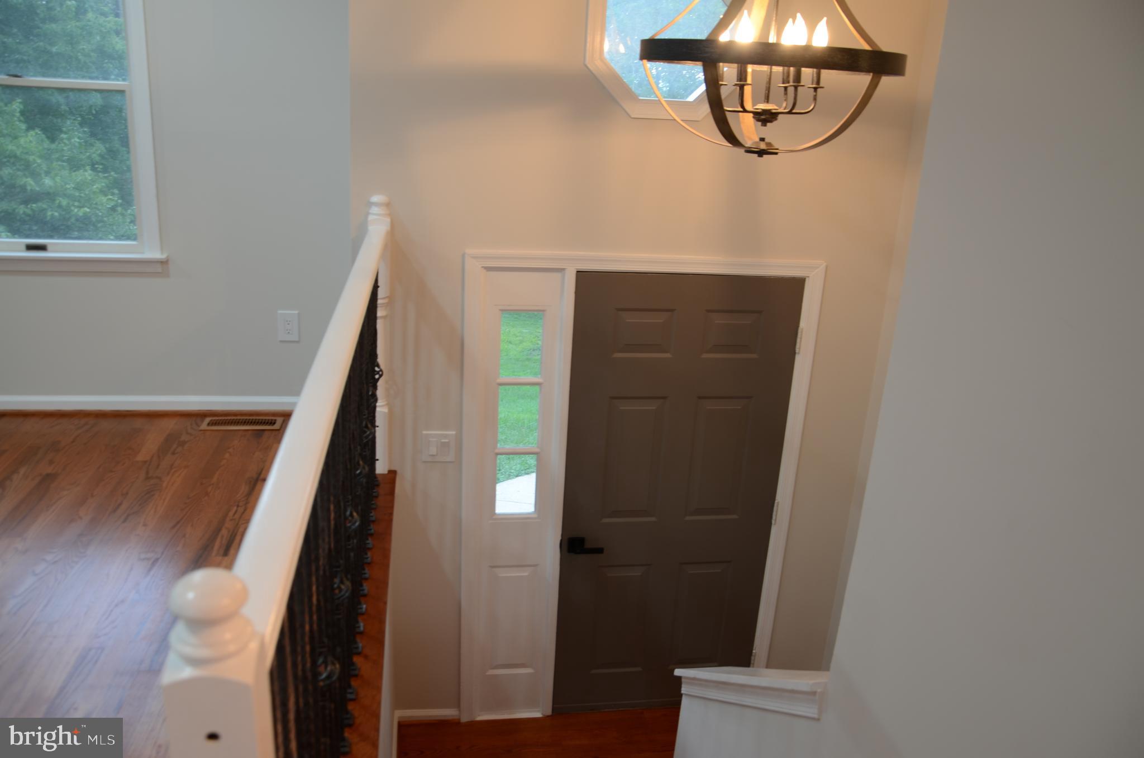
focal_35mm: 27
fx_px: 856
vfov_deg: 47.7
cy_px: 379
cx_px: 572
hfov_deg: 67.5
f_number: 3.5
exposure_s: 1/10
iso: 100
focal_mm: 18
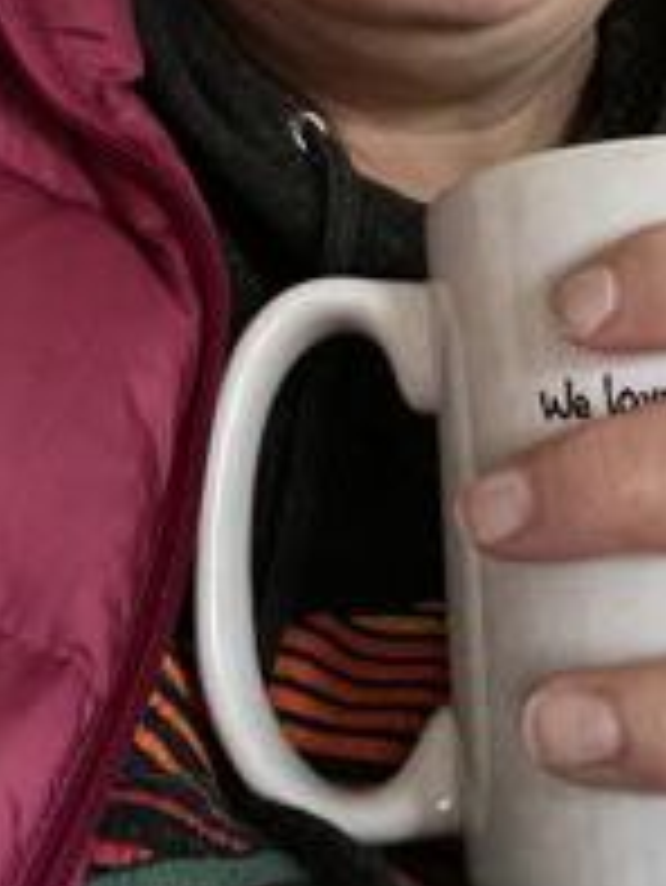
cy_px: -67
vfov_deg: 26.8
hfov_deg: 21.9
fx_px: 1717
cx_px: 230
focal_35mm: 67
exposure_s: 1/15
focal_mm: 2.71
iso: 1250
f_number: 2.2
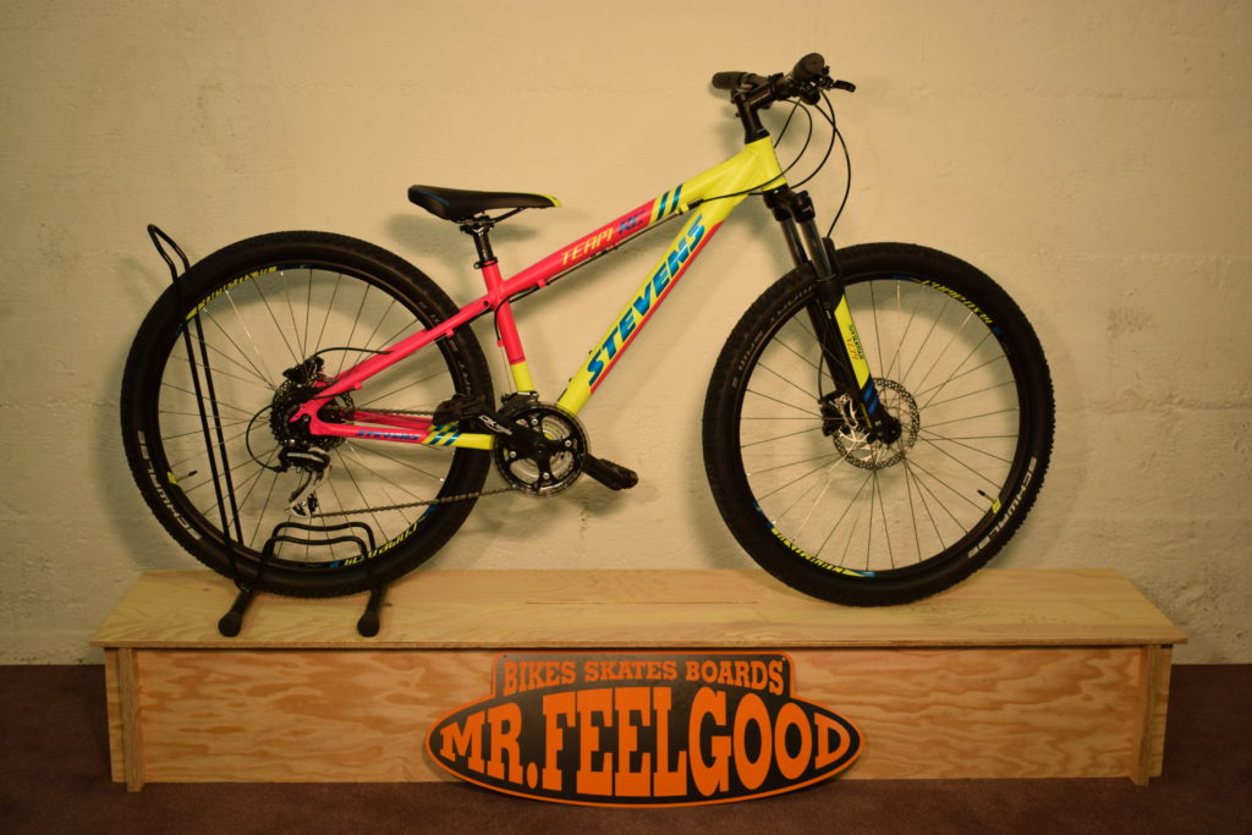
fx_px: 1565
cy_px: 418
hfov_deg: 43.6
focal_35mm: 45
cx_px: 626
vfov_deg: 29.9
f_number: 5
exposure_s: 1/100
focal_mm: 30
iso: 400
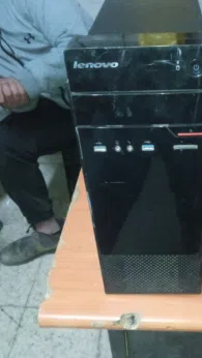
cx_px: 151
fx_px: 323
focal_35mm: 34
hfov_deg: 34.0
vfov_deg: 58.0
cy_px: 176
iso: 2695
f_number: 2.2
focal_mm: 3.79
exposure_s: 1/14.3
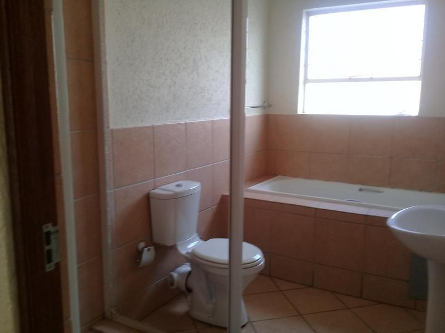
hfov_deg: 58.4
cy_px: 166
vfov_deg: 45.4
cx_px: 222
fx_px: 399
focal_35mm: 31
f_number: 2.2
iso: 50
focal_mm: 3.3
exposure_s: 1/50
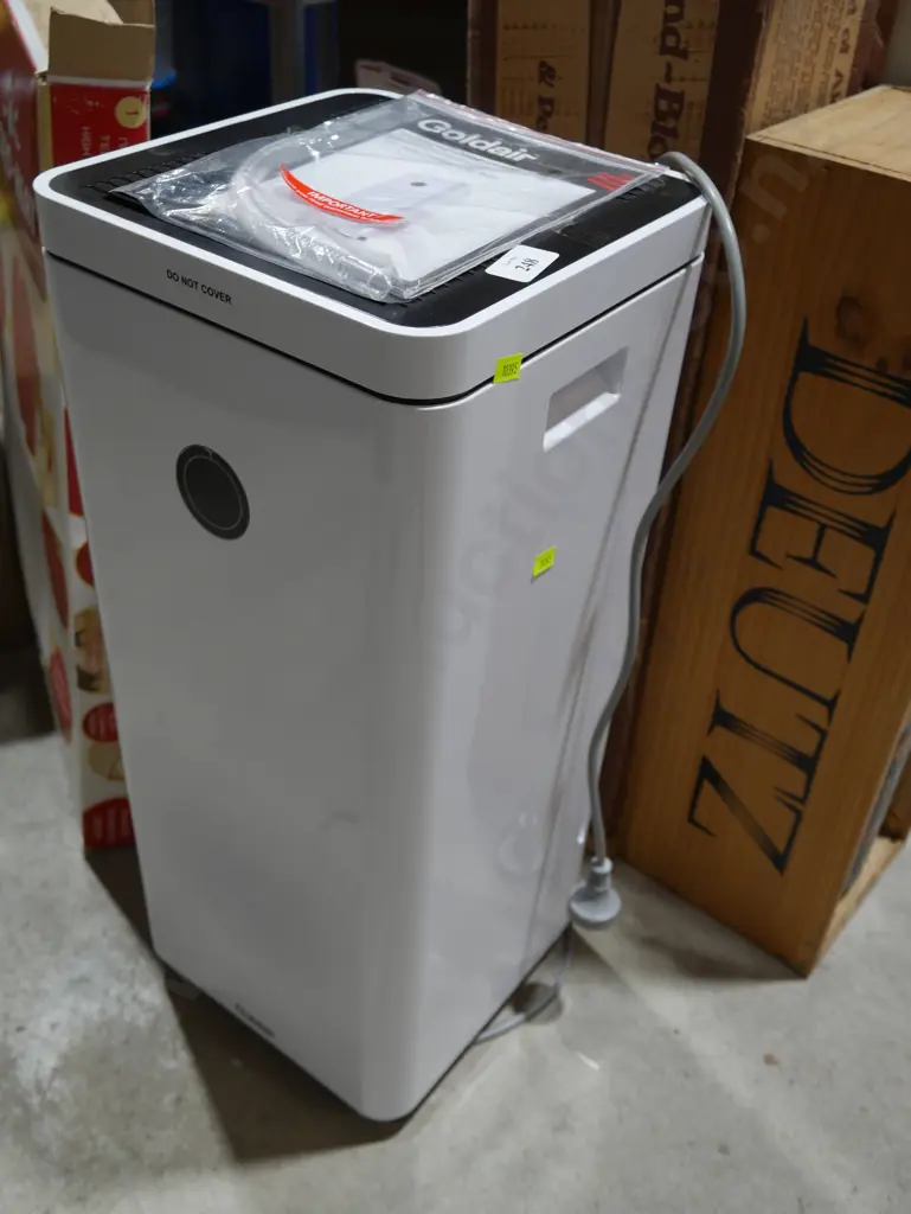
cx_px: 456
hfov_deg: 41.8
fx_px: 1192
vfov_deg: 53.9
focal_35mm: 34
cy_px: 607
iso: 200
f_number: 4
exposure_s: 1/60
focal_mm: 17
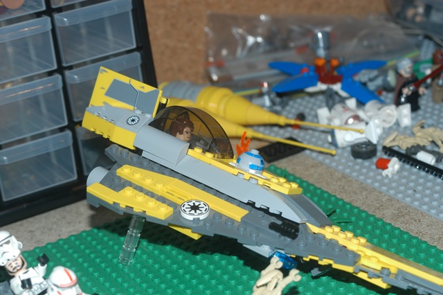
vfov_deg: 15.2
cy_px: 148
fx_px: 1107
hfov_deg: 22.6
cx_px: 222
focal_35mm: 90
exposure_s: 1/30
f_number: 6.3
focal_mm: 60
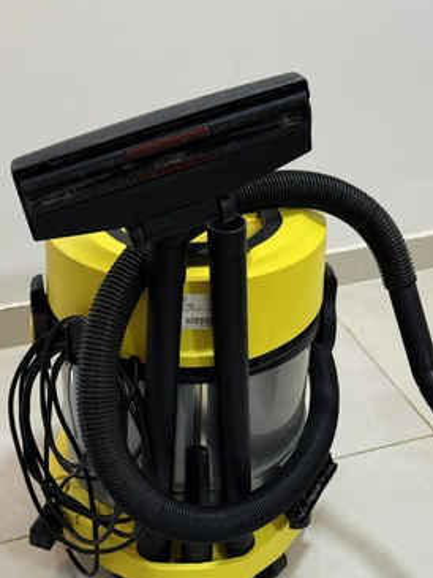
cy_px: 345
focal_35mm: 60
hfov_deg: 24.4
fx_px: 1002
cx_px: 233
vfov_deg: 32.1
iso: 200
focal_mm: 6.76
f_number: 1.78
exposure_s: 1/60
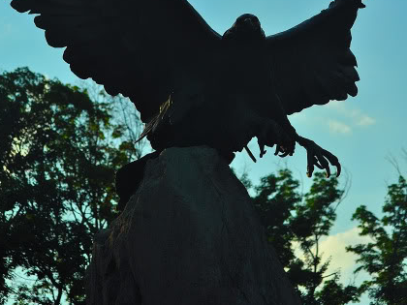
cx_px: 202
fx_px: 1420
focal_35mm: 121
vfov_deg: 12.2
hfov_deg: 16.3
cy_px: 47
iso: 400
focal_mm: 55
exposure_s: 1/800
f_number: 5.6
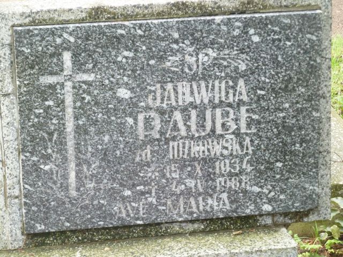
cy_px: 128
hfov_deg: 16.6
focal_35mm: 119
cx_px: 172
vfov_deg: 12.5
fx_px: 1179
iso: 250
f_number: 4.4
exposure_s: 1/40
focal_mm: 19.5
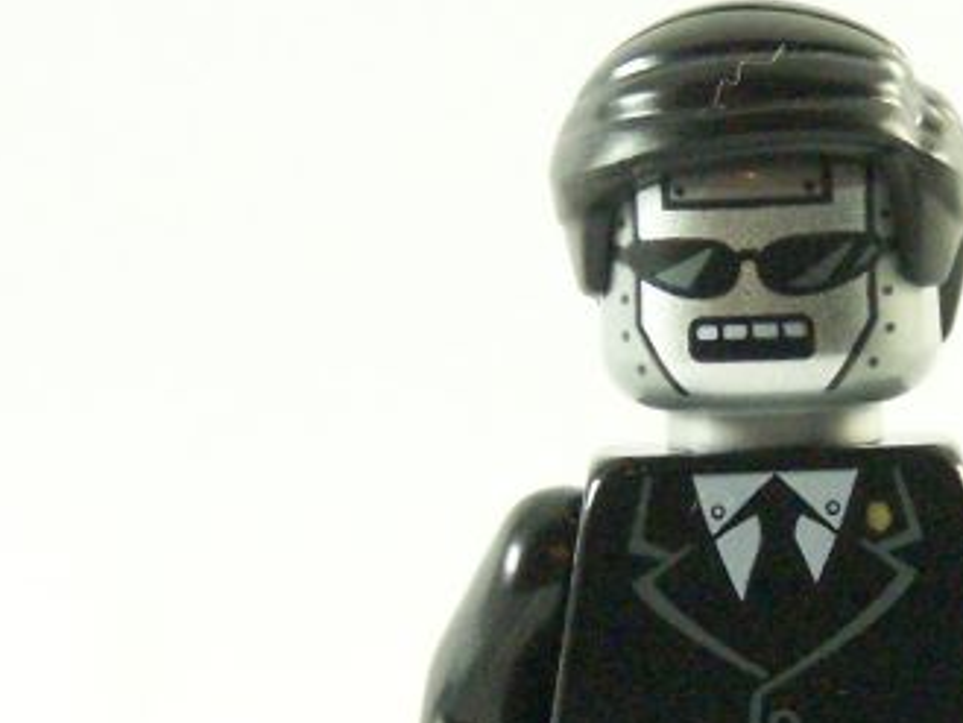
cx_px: 820
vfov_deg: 4.5
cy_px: 647
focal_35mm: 327
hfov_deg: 6.0
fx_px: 9100
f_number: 3.6
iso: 400
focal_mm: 17.5
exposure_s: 1/60
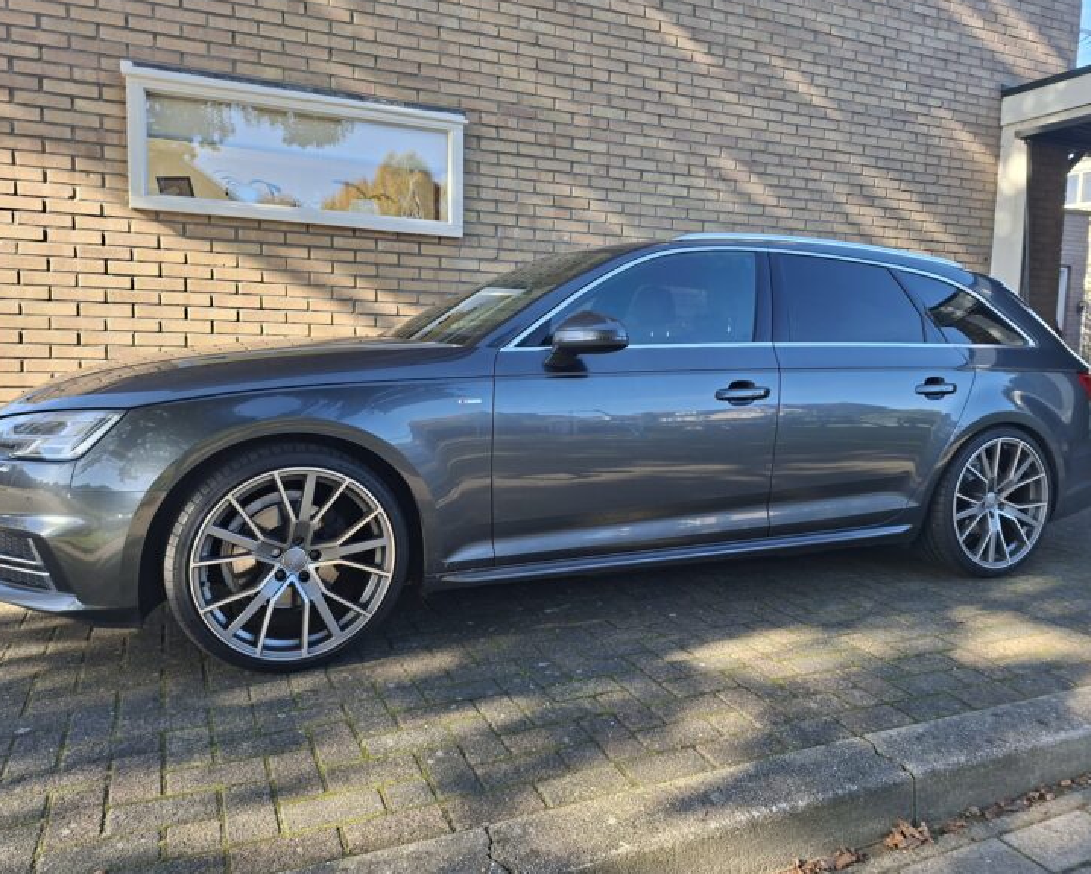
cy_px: 433
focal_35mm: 25
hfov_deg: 68.1
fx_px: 808
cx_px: 544
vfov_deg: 56.8
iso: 50
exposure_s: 1/279
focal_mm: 5.54
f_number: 1.8
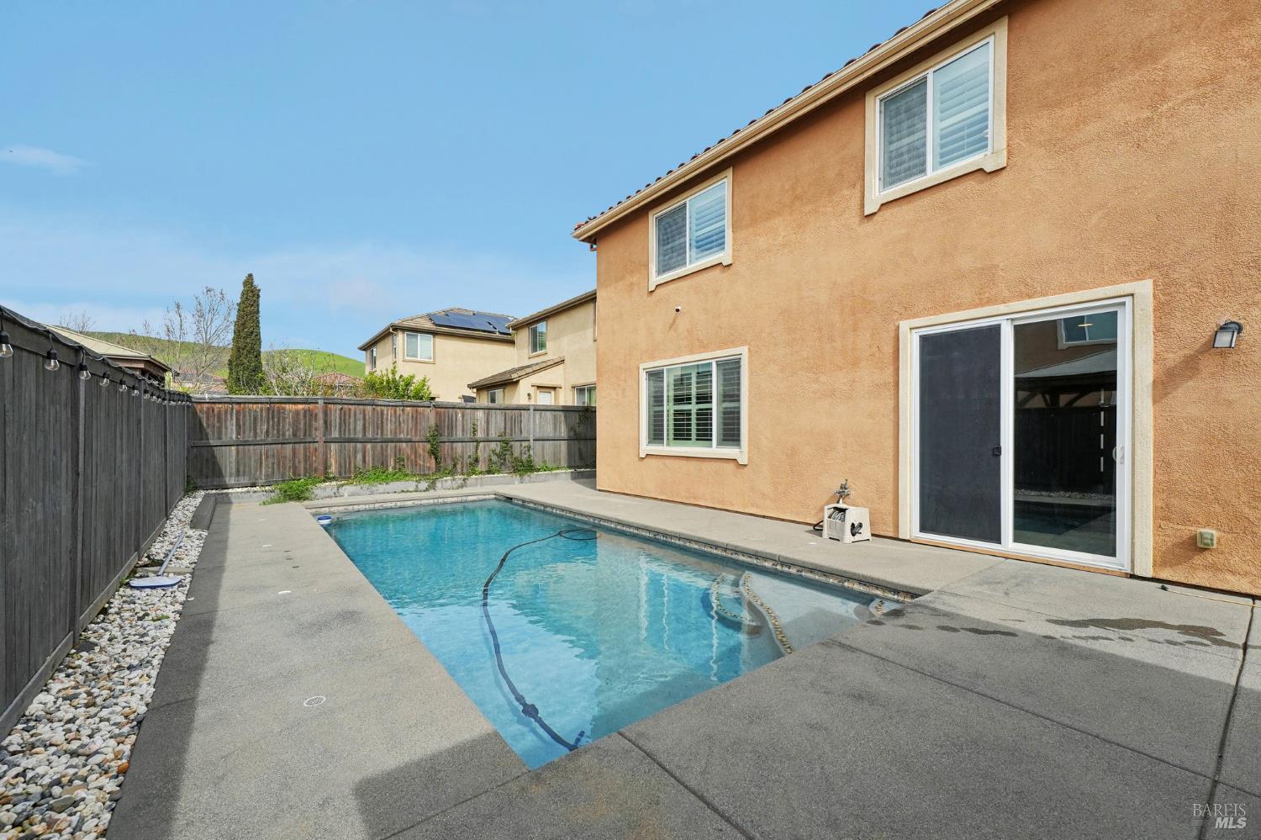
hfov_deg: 104.3
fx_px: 490
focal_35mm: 14
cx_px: 630
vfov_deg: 81.2
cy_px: 420
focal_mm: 14
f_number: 8
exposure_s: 1/1250
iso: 640
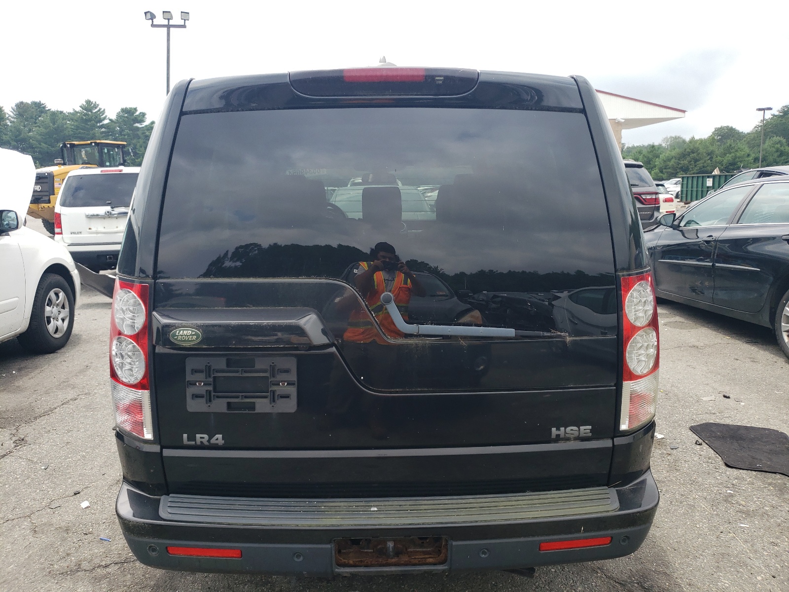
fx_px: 593
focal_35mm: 26
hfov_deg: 67.3
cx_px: 394
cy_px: 296
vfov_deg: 53.1
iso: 50
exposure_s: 1/1250
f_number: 1.5
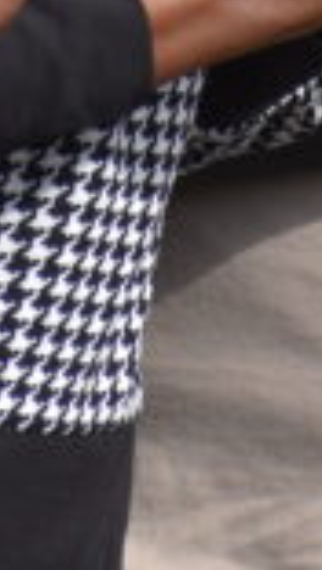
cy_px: -371
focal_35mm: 1956
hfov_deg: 0.6
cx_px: 187
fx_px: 29626
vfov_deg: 1.1
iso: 200
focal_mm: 190
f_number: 6.3
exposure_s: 1/1250
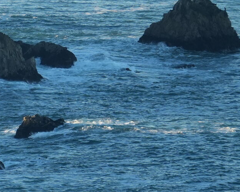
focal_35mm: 1148
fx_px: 8153
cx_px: -213
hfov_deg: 1.7
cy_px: 36
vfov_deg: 1.3
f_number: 7.1
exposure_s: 1/500
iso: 500
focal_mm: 178
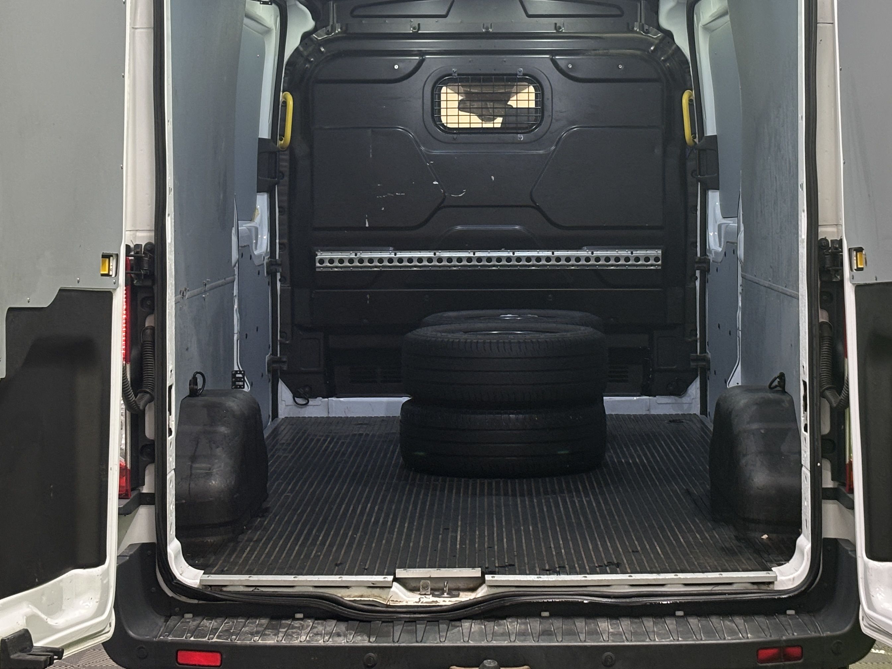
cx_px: 483
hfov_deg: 25.0
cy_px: 204
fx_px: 2010
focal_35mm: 78
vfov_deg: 18.8
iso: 80
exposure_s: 1/50
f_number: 1.6
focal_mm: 5.96
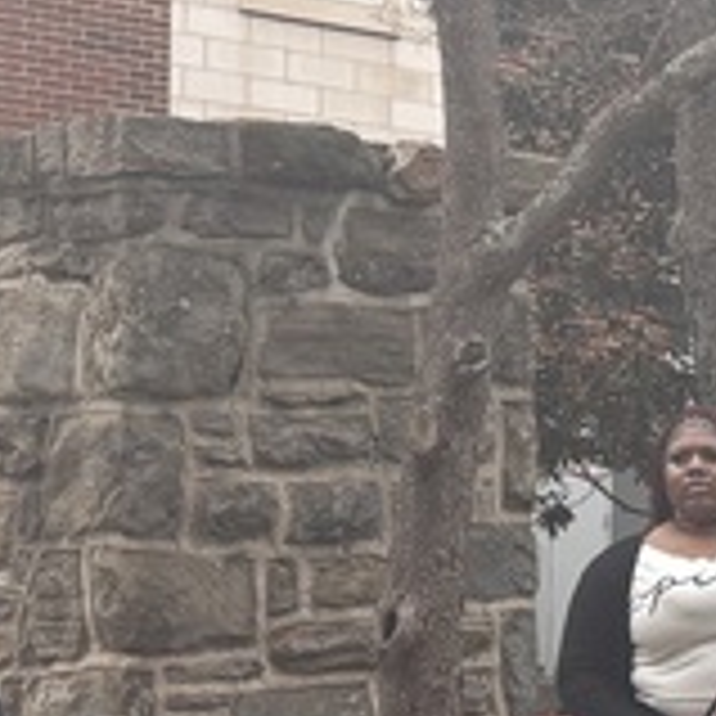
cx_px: 1247
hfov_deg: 11.1
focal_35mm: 148
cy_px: 468
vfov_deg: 11.8
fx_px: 3463
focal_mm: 5.96
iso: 50
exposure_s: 1/805
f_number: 1.6
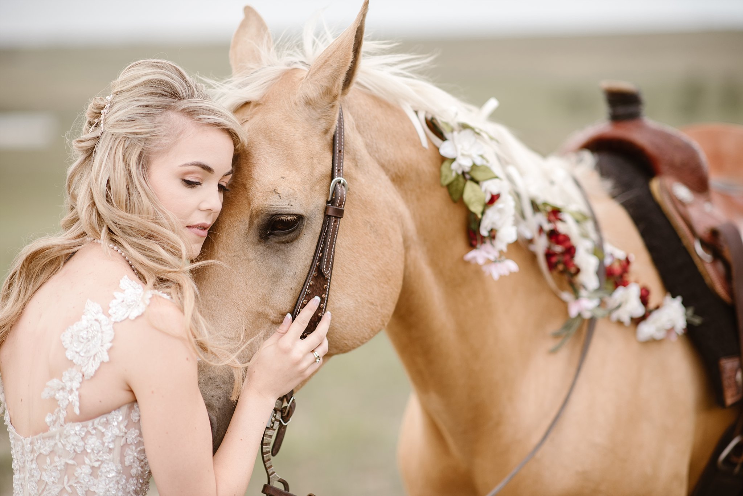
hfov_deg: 23.9
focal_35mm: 85
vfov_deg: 16.1
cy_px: 248
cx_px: 372
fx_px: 1755
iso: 200
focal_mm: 85
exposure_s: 1/2500
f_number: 1.8
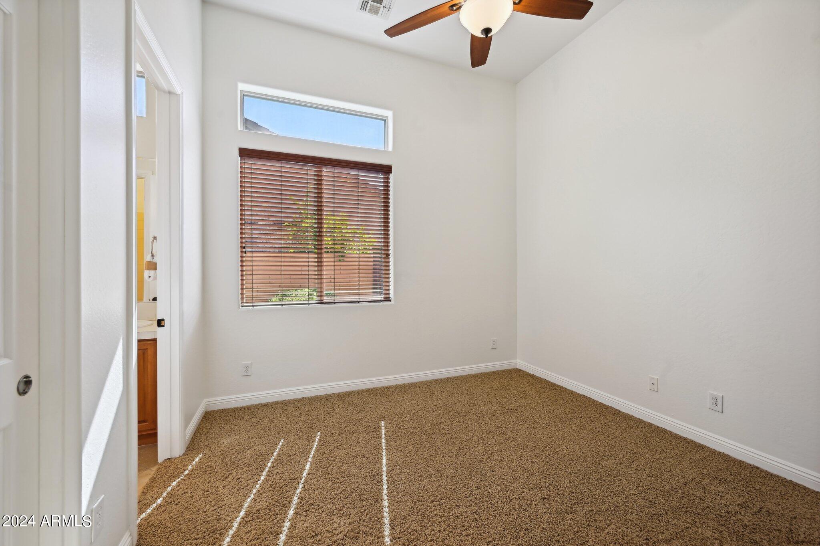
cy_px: 273
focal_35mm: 14
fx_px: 319
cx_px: 410
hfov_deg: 104.3
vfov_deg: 81.1
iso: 125
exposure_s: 1/10
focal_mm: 14
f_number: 8
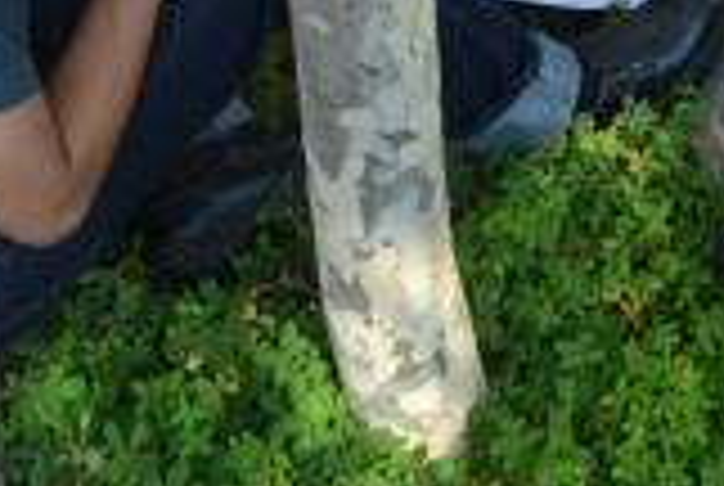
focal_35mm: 75
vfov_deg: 17.1
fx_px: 1511
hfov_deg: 26.6
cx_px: 544
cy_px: -164
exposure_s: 1/160
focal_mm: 18
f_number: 6.3
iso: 100
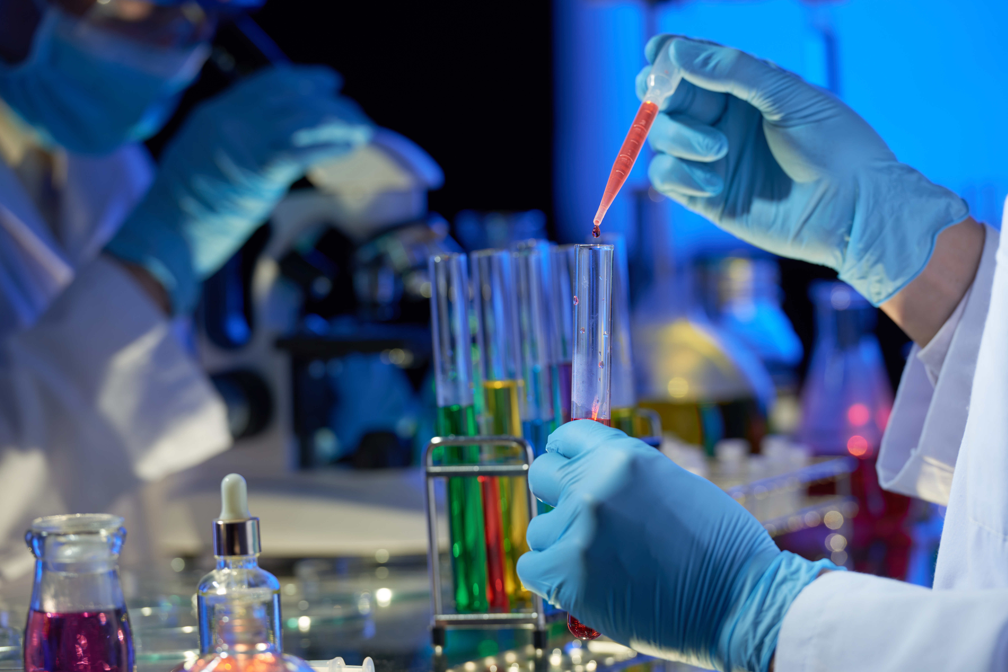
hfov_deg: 10.3
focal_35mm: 200
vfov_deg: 6.9
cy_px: 336
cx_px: 504
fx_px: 5601
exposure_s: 1/125
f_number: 5.6
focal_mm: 200
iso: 71
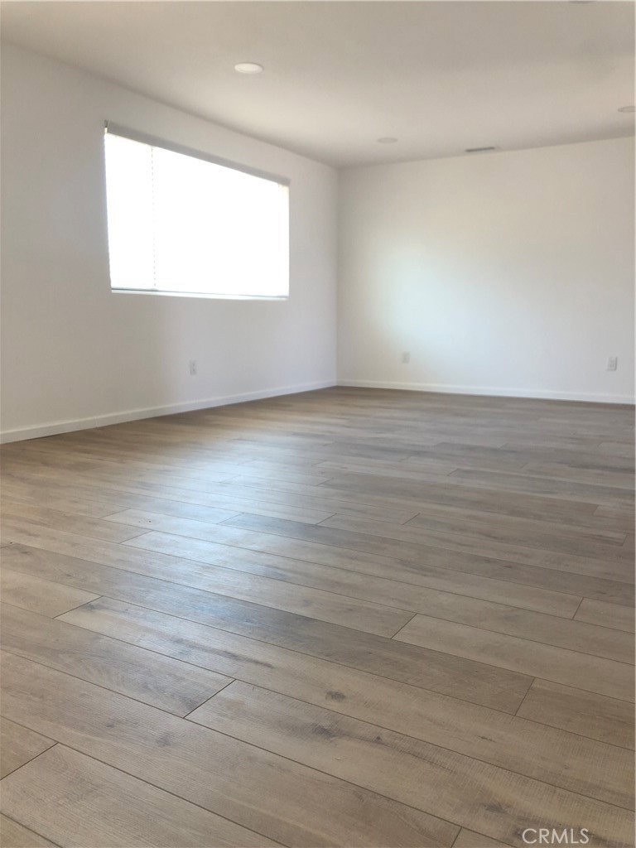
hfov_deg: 49.7
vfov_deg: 63.4
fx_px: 686
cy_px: 424
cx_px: 318
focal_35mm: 28
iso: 32
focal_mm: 4
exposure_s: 1/30
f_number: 1.8
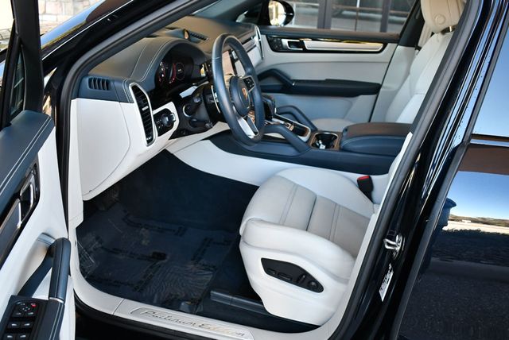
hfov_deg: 53.1
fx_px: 509
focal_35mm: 36
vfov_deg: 36.9
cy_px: 170
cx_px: 254
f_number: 3.5
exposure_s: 1/250
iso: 800
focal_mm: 18
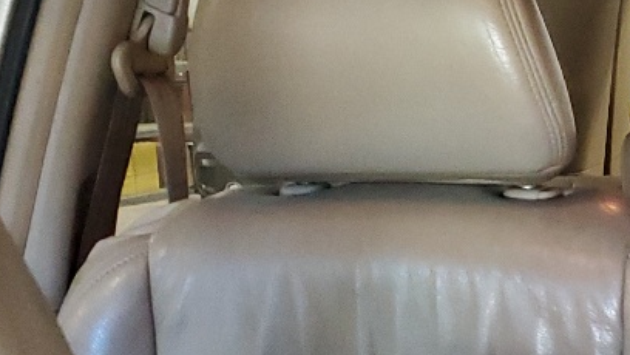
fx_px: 1855
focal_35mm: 111
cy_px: 549
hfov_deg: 16.8
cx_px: 1041
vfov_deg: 10.5
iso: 300
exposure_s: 1/20
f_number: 1.5
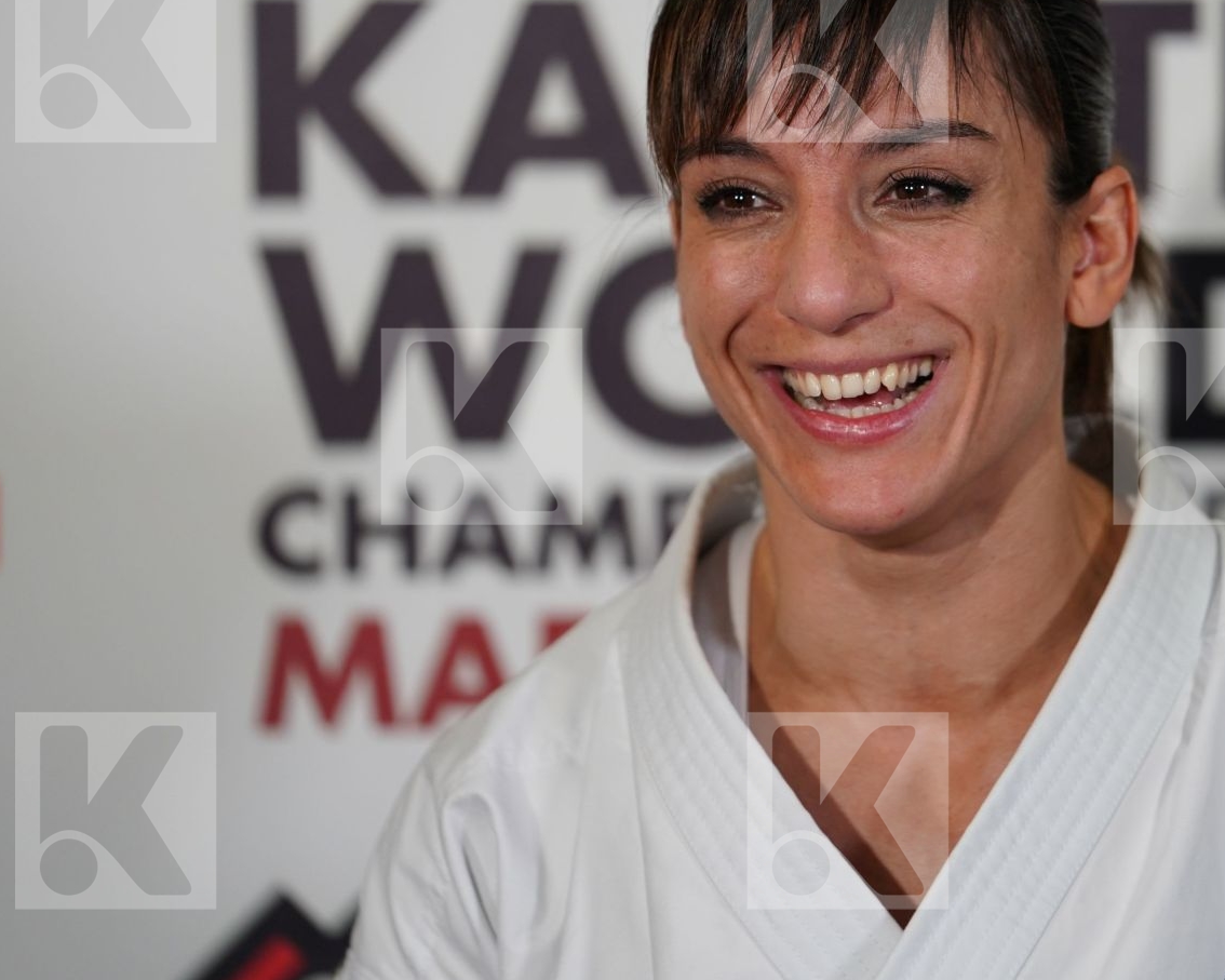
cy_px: 427
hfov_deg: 6.5
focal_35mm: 298
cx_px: 848
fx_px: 10803
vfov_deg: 5.2
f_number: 2.8
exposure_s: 1/250
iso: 640
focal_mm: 200
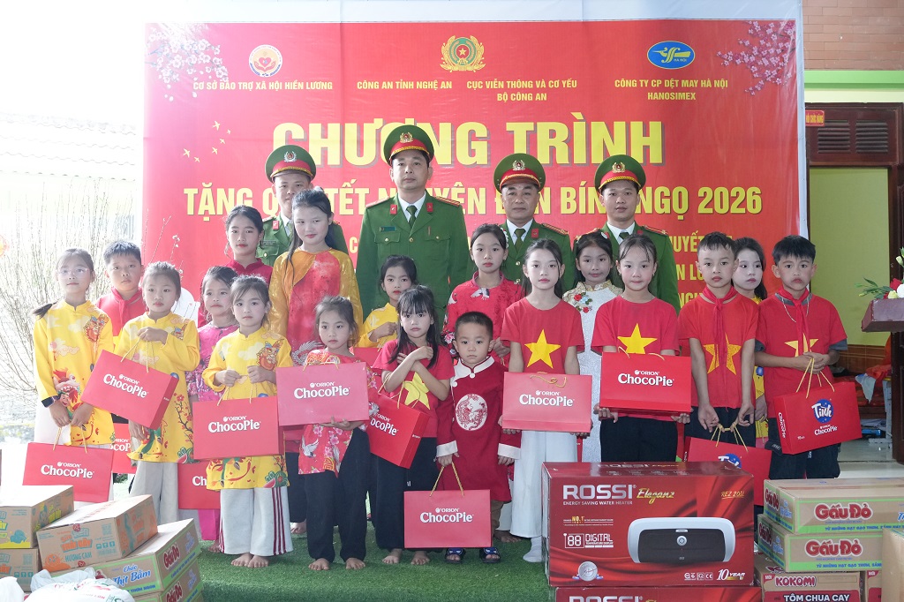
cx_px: 452
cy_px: 301
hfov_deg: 45.4
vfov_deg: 31.2
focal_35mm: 43
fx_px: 1079
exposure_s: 1/160
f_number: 4
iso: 2500
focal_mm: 29
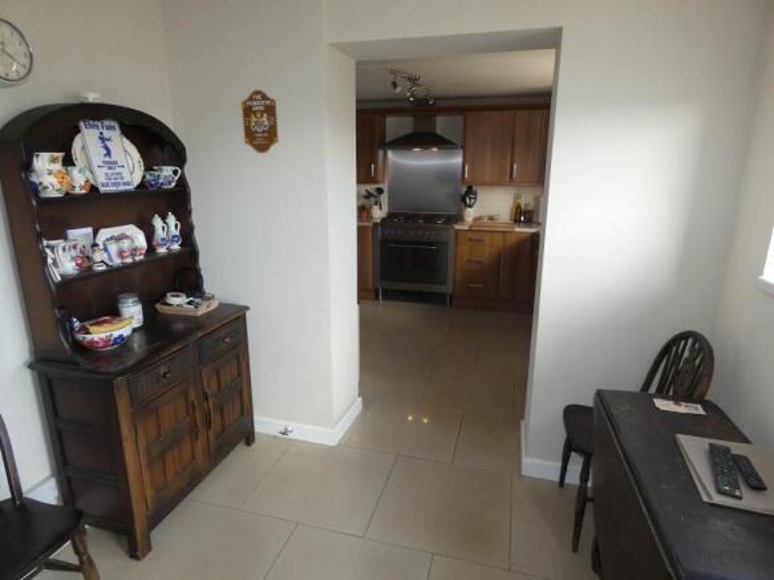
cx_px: 387
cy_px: 290
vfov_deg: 66.0
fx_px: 447
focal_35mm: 20
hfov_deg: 81.8
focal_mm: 3.6
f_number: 2.8
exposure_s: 1/60
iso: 160
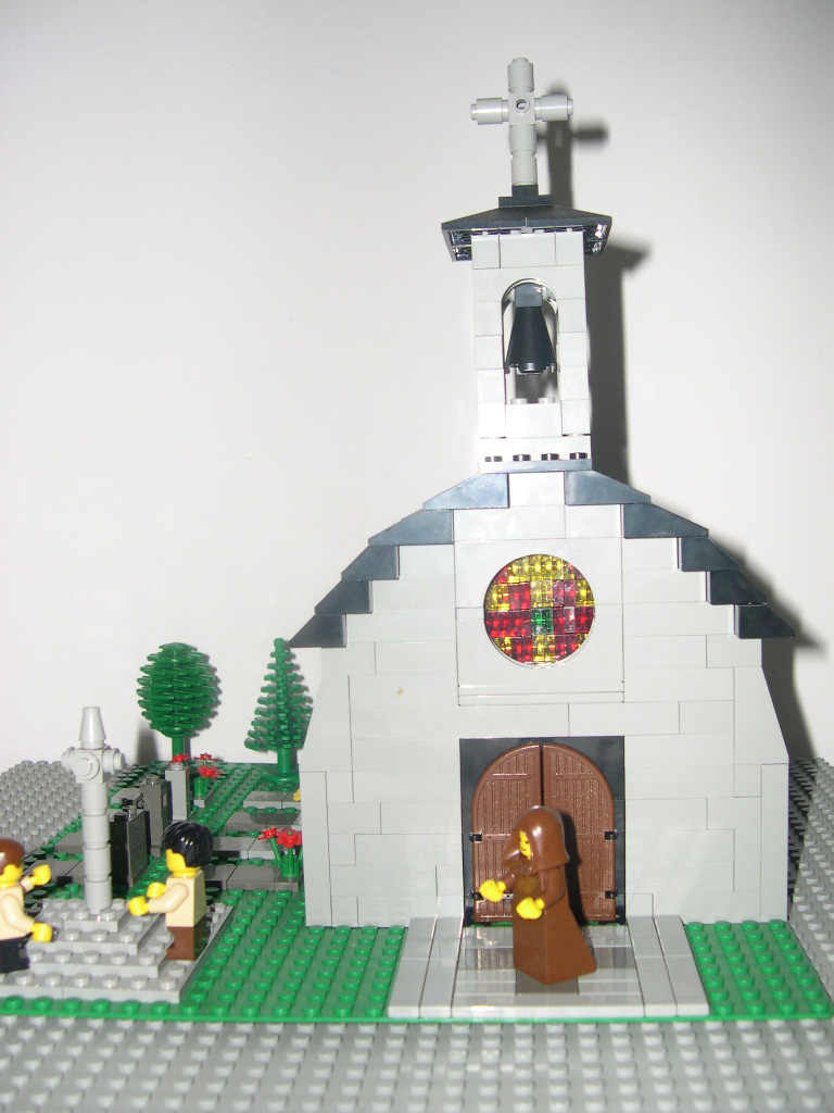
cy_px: 556
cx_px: 417
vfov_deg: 49.0
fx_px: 1221
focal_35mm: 38
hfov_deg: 37.7
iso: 100
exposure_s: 1/60
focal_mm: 8
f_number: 2.8
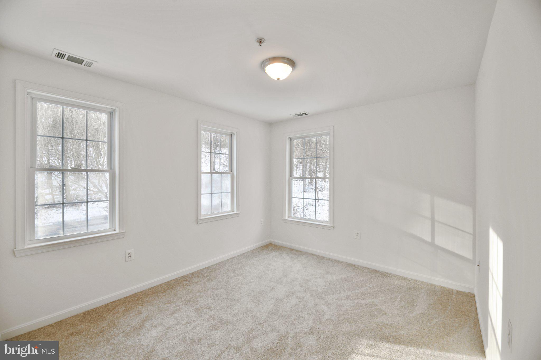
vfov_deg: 81.2
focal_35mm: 14
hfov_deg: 104.3
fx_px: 210
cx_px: 270
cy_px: 180
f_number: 8
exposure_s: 1/15
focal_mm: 14
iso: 100
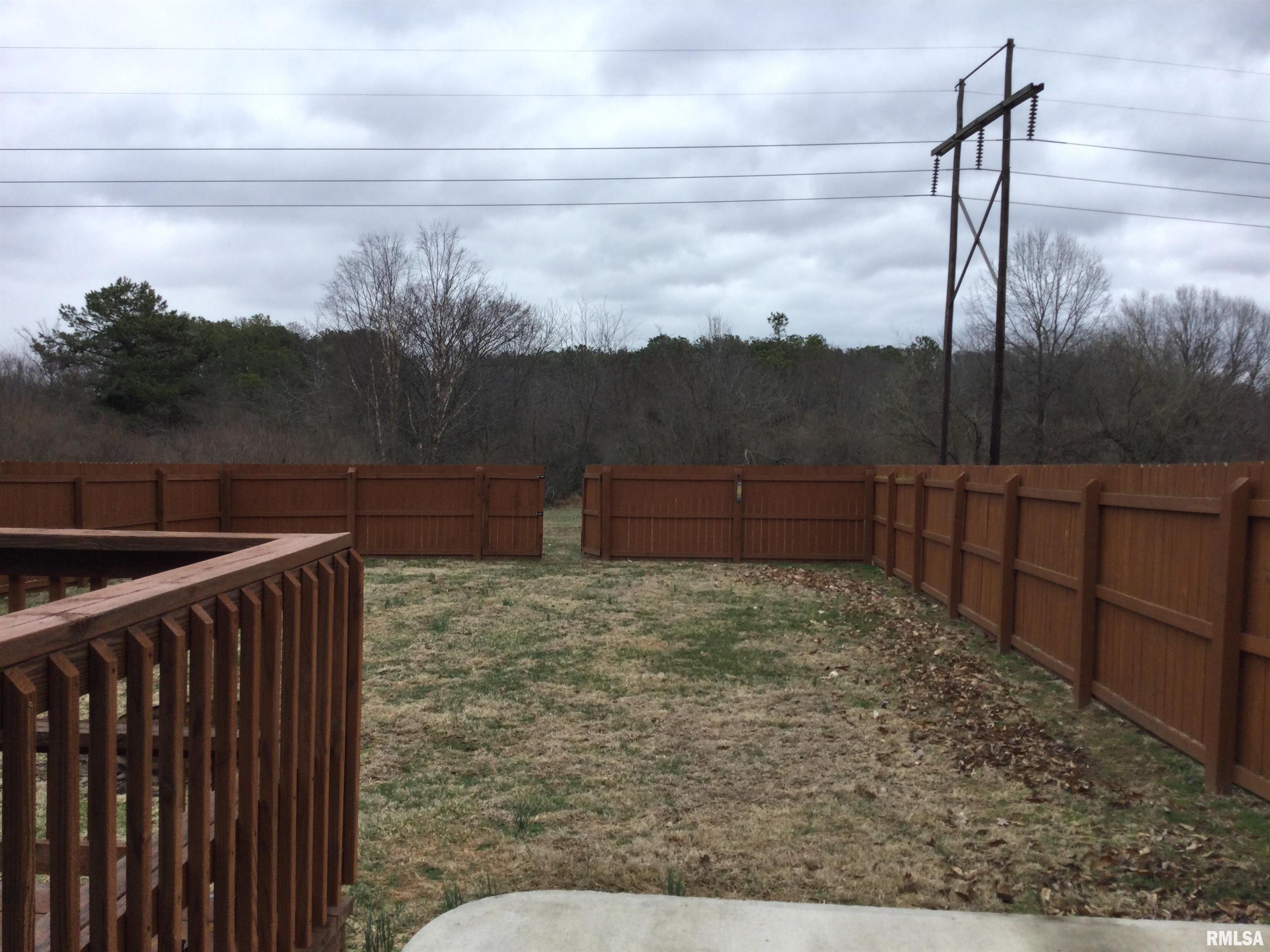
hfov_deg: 58.4
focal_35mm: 31
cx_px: 635
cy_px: 476
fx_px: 1137
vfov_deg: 45.4
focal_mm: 3.3
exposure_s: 1/299
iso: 25
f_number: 2.4
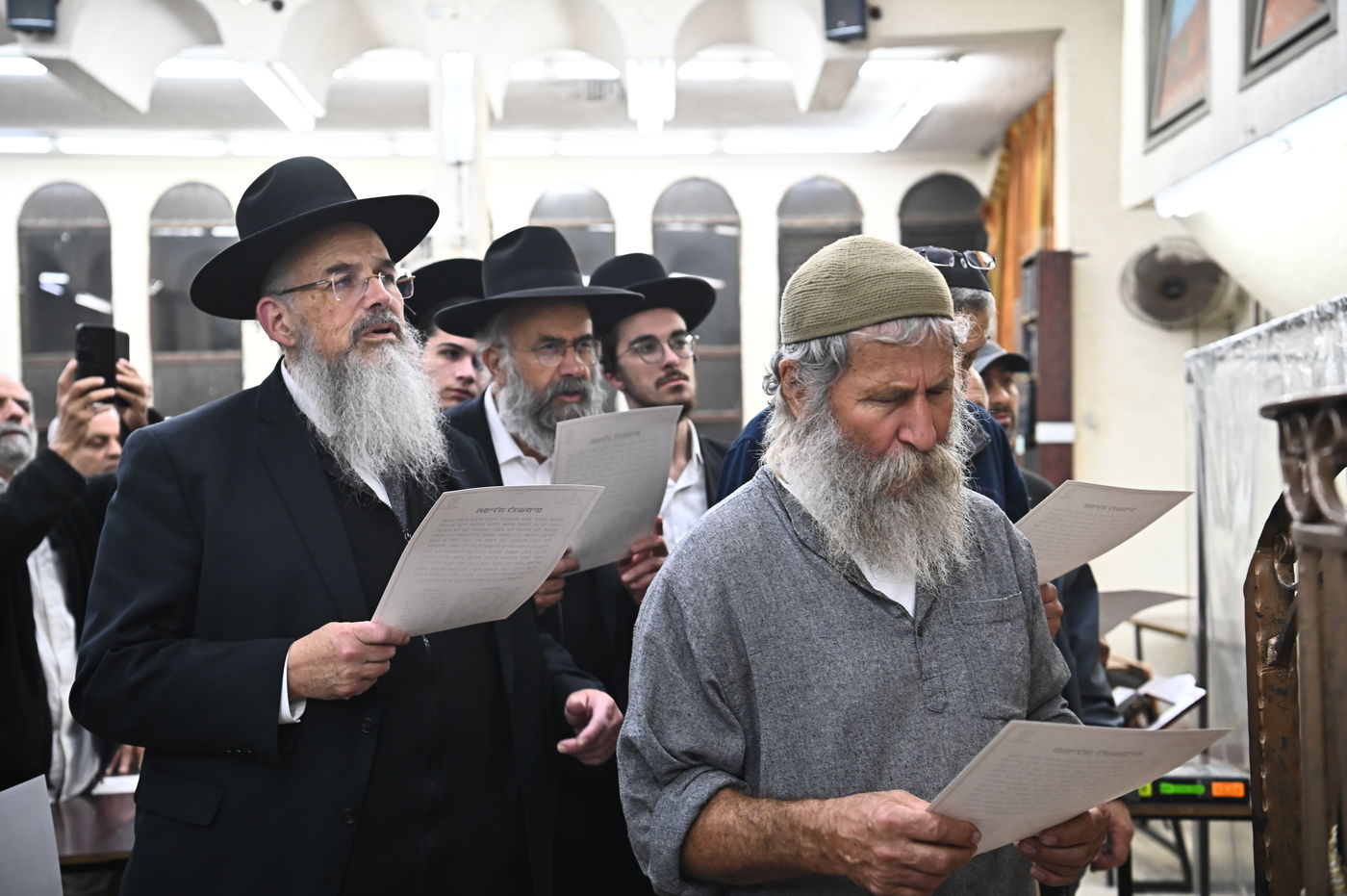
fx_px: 1794
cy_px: 448
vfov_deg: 28.0
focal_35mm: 48
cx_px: 674
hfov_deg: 41.1
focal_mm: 48
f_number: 4
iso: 2000
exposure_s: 1/200
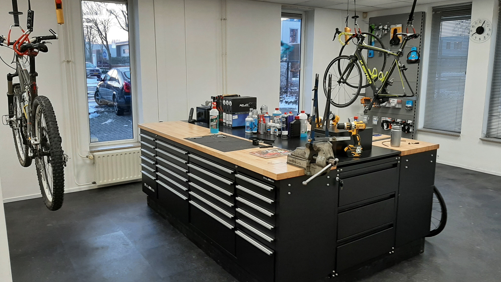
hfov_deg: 66.1
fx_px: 385
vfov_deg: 40.1
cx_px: 248
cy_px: 128
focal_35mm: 29
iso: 50
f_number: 1.7
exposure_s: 1/50
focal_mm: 3.93
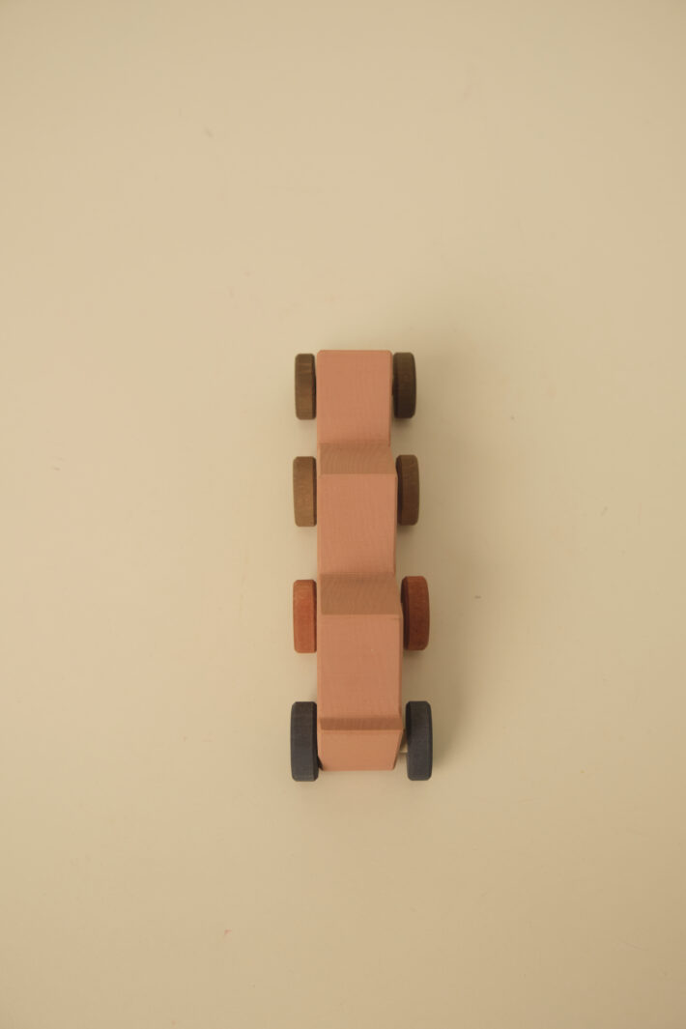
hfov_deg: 37.9
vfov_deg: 54.4
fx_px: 1000
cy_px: 514
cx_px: 343
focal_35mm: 35
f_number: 5
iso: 800
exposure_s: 1/250
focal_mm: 23
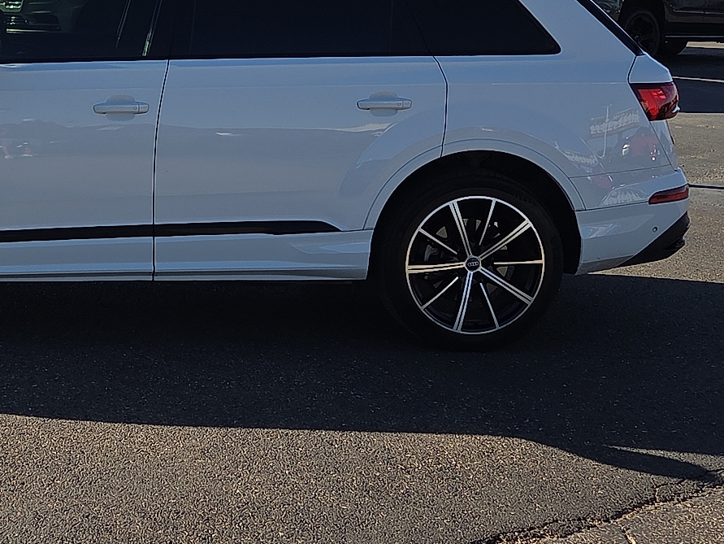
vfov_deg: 20.8
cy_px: 102
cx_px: 116
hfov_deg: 27.1
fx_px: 1465
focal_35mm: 70
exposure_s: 1/5000
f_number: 1.8
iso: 76
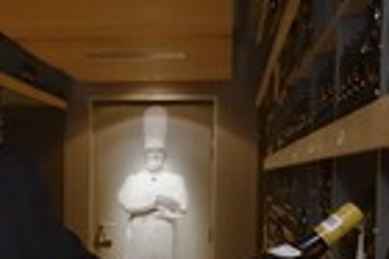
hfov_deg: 23.0
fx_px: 939
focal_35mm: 87
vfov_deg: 15.5
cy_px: 234
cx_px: 61
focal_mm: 29
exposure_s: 1/13
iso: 1600
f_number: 5.6
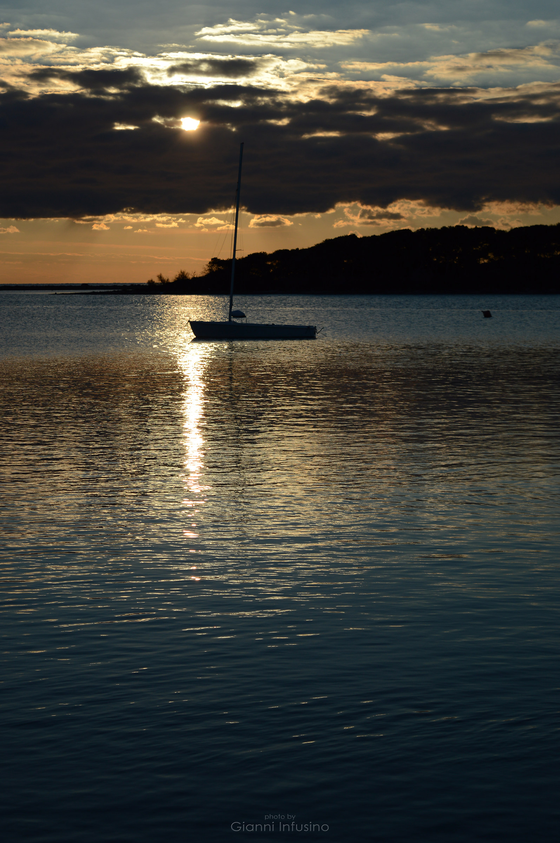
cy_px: 422
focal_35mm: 82
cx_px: 280
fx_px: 1929
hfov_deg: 16.5
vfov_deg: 24.6
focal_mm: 55
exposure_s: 1/2000
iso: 100
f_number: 5.6
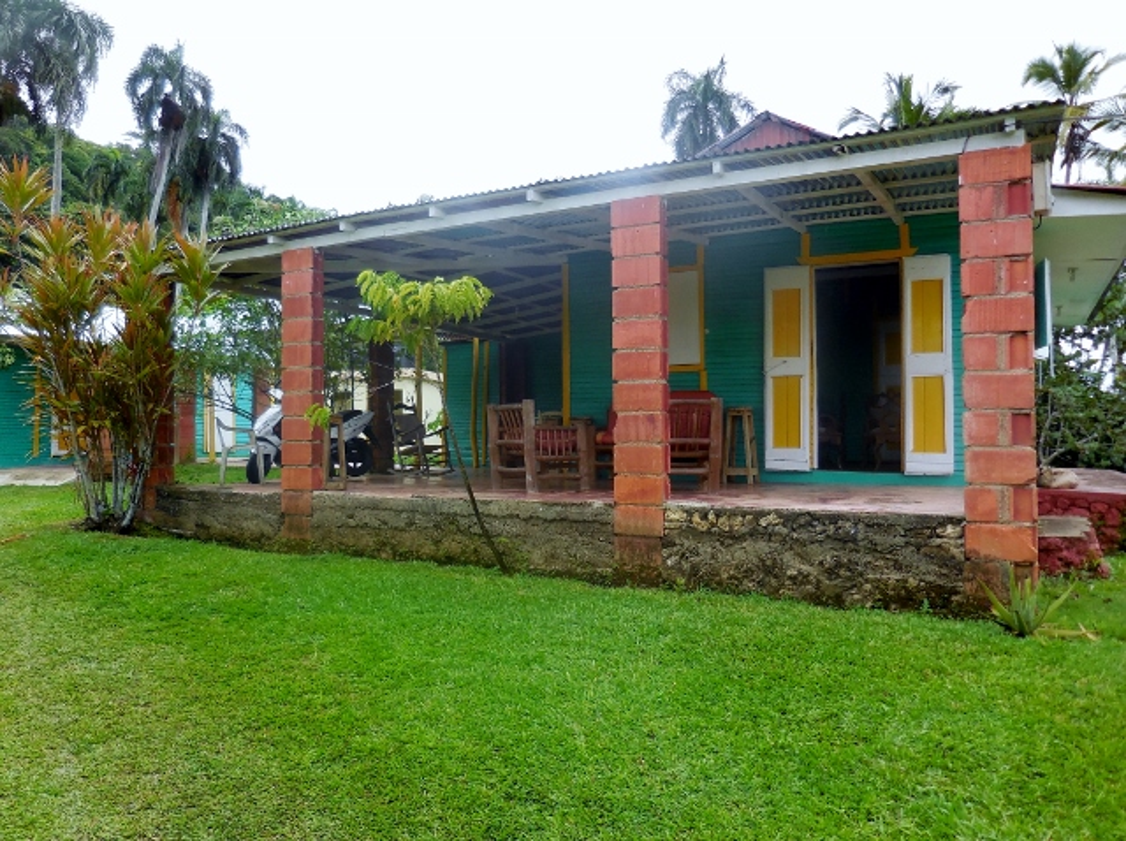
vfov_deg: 54.8
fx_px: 812
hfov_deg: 69.5
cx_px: 563
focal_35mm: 25
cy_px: 420
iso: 125
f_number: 3.3
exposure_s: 1/200
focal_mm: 4.5
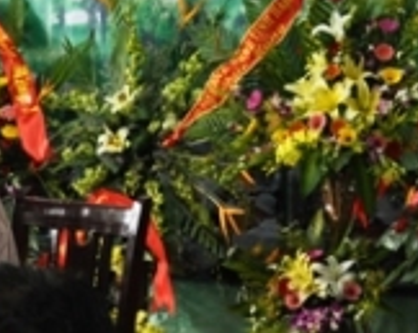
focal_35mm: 164
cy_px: -128
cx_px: 412
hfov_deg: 11.7
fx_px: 2025
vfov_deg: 9.2
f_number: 4.5
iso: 800
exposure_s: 1/80
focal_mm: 32
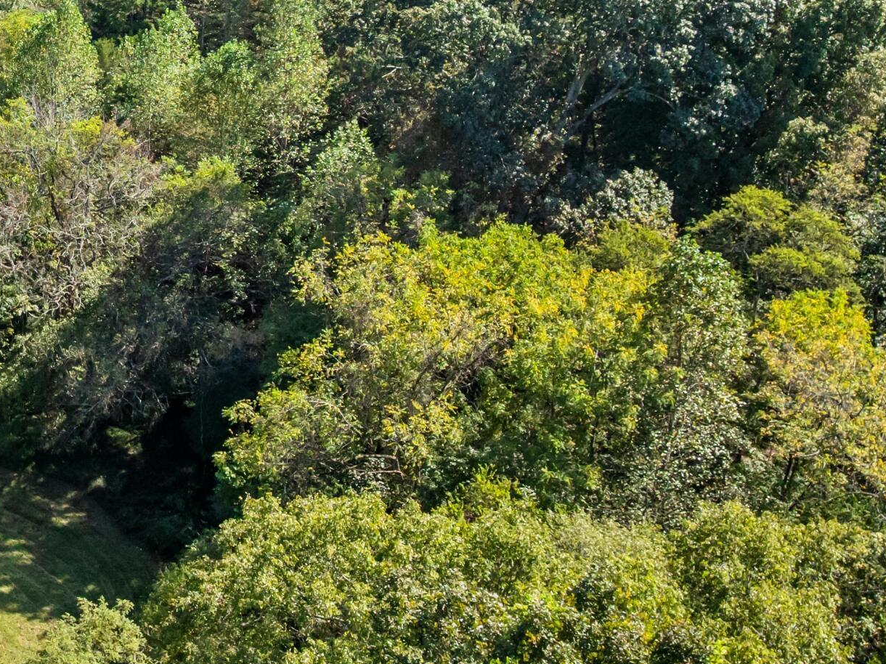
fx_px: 1510
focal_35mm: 59
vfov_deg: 24.4
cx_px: -91
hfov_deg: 29.5
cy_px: 130
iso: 140
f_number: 2.8
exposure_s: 1/240
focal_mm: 12.29
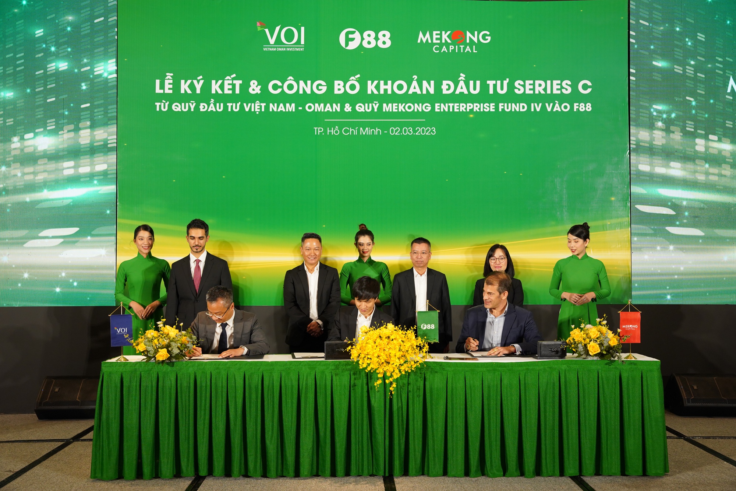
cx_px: 368
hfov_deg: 48.5
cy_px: 246
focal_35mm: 40
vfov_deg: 33.4
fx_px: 818
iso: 1600
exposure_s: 1/100
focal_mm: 40
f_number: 5.6
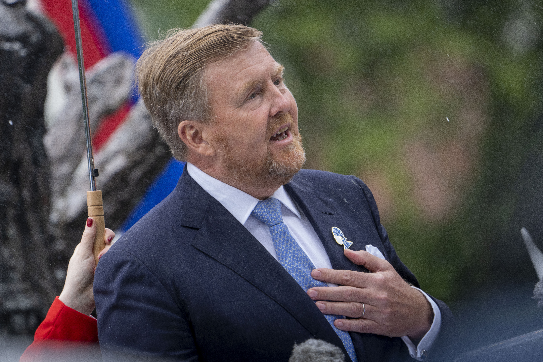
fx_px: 9049
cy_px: 181
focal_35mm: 600
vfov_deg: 2.3
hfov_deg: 3.4
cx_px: 272
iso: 1000
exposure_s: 1/500
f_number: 6.3
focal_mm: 600
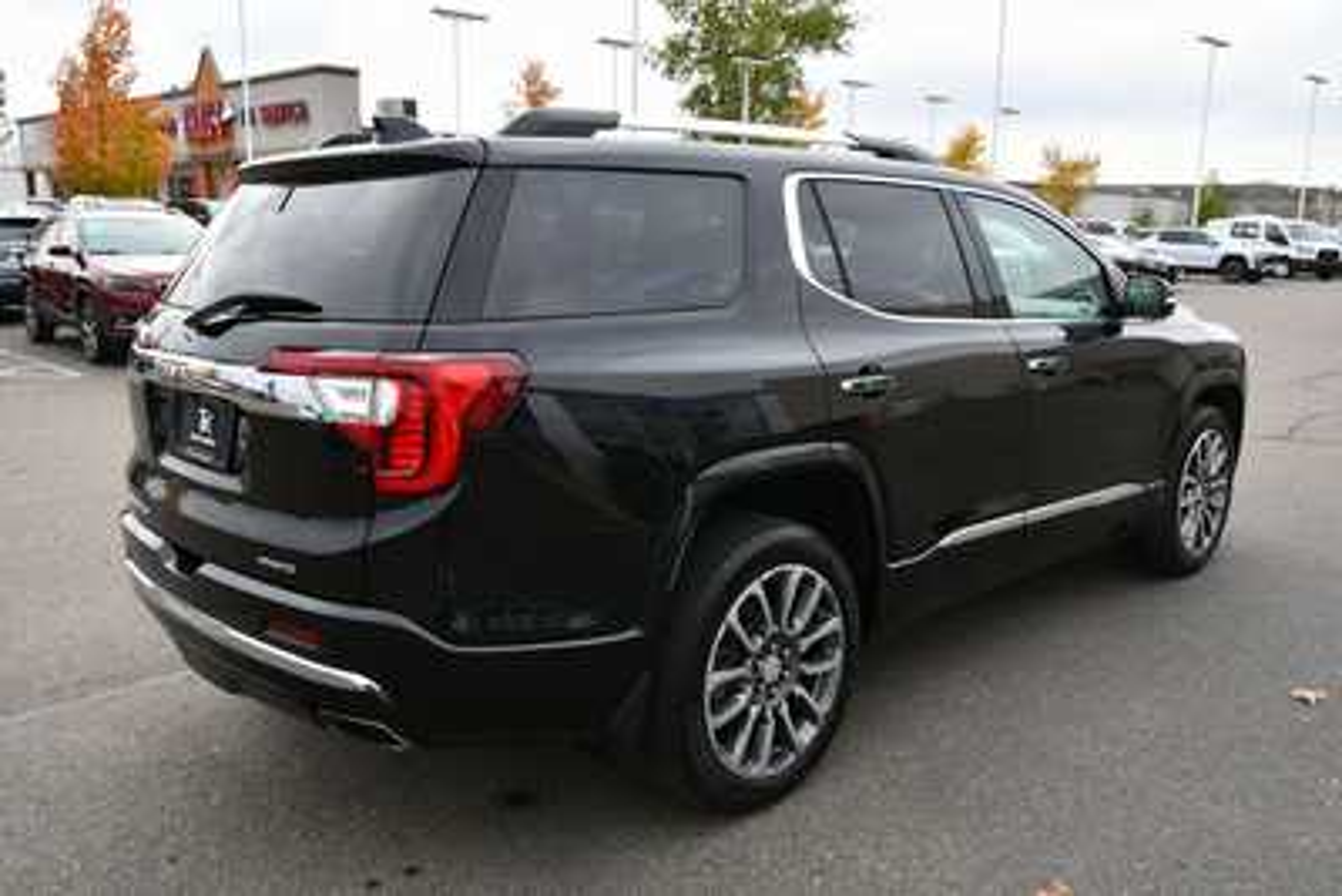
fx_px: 1119
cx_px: 671
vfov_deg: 43.6
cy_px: 448
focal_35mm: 30
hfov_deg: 61.9
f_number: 7.1
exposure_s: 1/250
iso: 200
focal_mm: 20
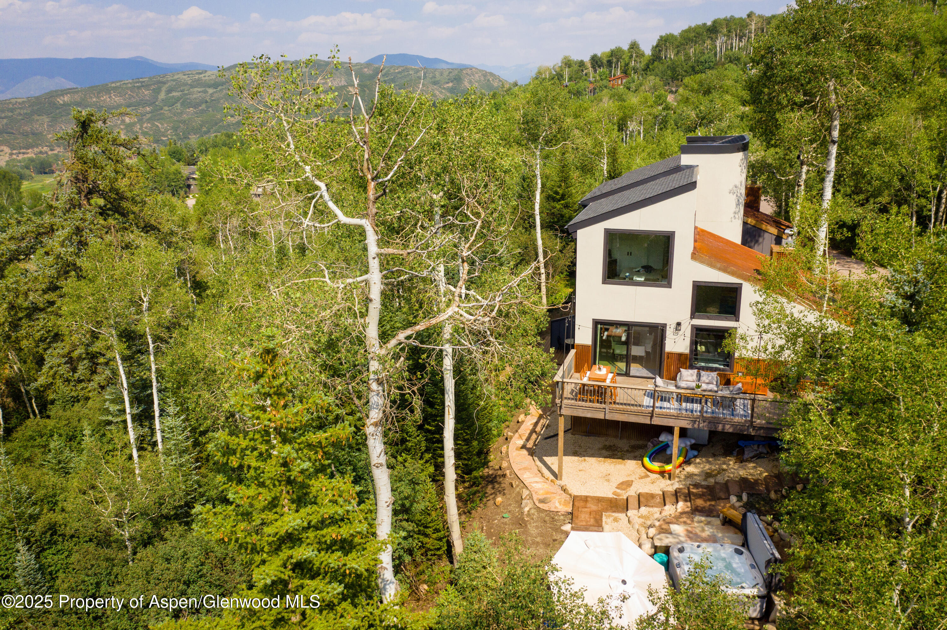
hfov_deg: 65.5
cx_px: 474
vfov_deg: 46.4
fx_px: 736
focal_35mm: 28
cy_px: 315
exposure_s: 1/1600
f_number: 4
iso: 200
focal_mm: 10.26
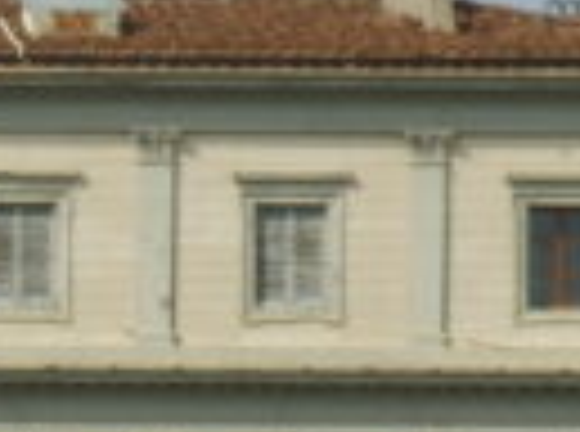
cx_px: -297
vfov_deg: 2.7
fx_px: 9123
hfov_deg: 3.6
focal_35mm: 546
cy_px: 680
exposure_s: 1/250
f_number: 8
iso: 50
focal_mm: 19.8
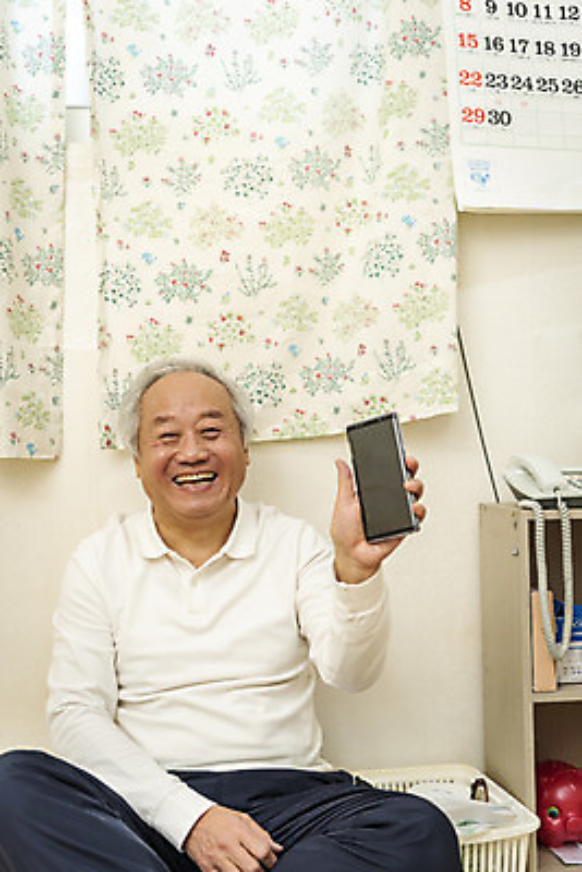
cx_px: 291
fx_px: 1090
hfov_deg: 29.9
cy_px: 436
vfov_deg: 43.6
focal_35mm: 45
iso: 320
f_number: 2.8
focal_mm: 45
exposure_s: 1/125
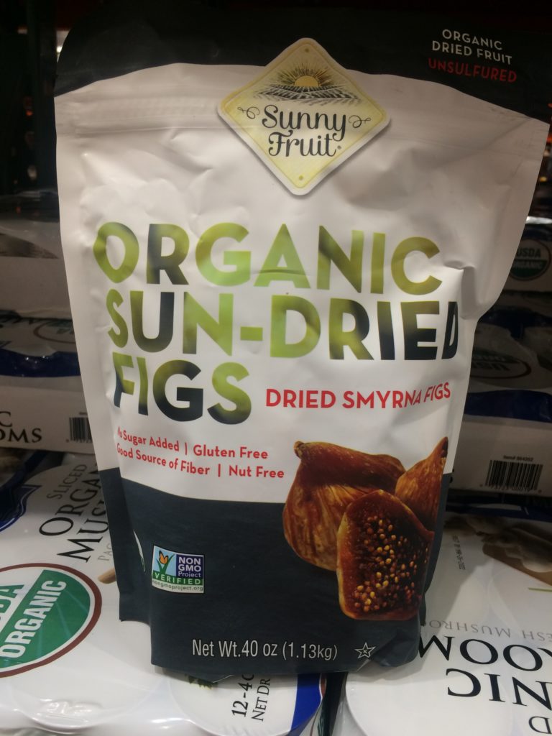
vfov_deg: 61.7
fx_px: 617
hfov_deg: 48.2
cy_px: 368
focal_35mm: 29
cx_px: 276
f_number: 2.2
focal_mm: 4.15
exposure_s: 1/30
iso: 80
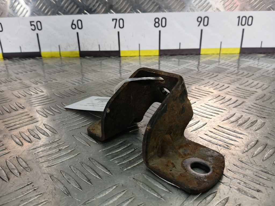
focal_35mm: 23
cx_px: 138
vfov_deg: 58.9
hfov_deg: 73.9
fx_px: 183
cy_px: 103
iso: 110
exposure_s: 1/66.7
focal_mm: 4.11
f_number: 1.6
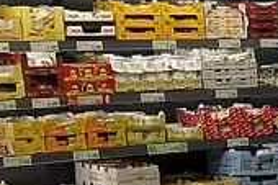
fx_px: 1111
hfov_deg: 11.7
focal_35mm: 144
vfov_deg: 9.4
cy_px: 192
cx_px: 666
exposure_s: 1/80
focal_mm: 8.8
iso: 125
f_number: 2.8
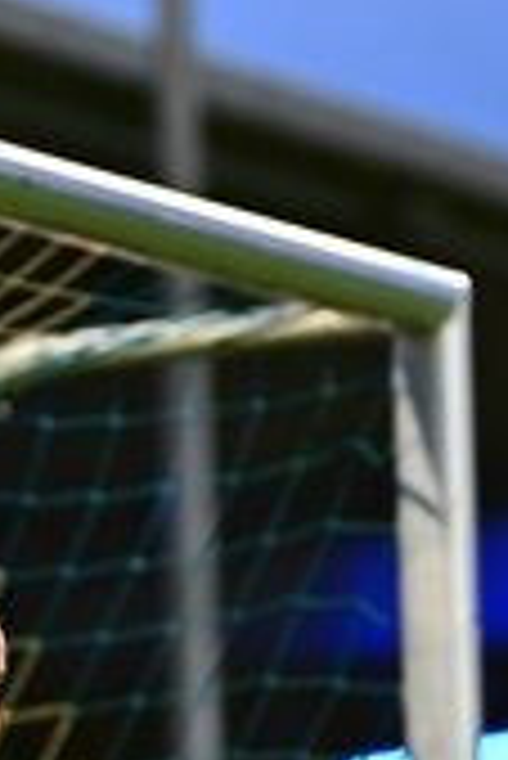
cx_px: -126
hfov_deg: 2.9
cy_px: 935
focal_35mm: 478
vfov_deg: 4.3
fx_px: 10096
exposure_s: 1/800
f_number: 1.8
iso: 900
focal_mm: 135
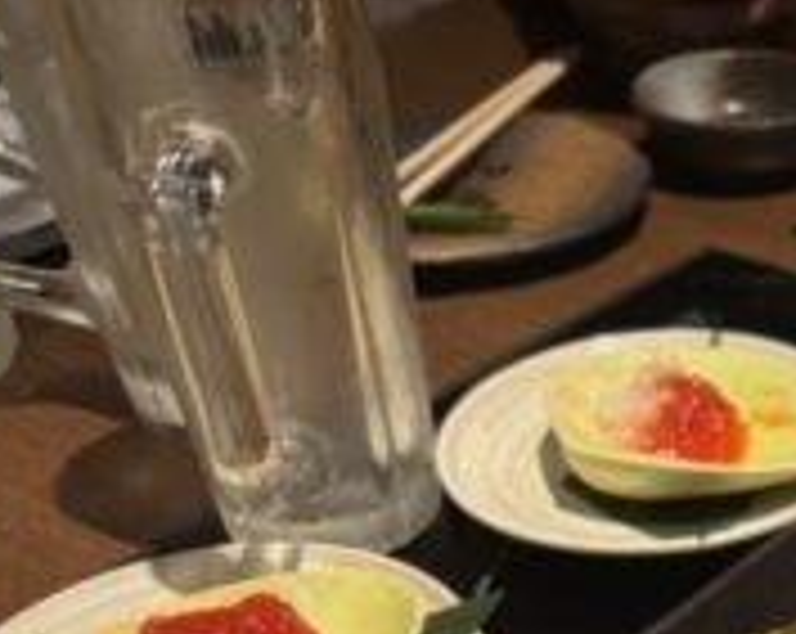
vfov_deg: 20.8
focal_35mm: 69
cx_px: 1016
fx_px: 1623
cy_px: 733
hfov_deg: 24.3
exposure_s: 1/60
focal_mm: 5.96
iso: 100
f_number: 1.6
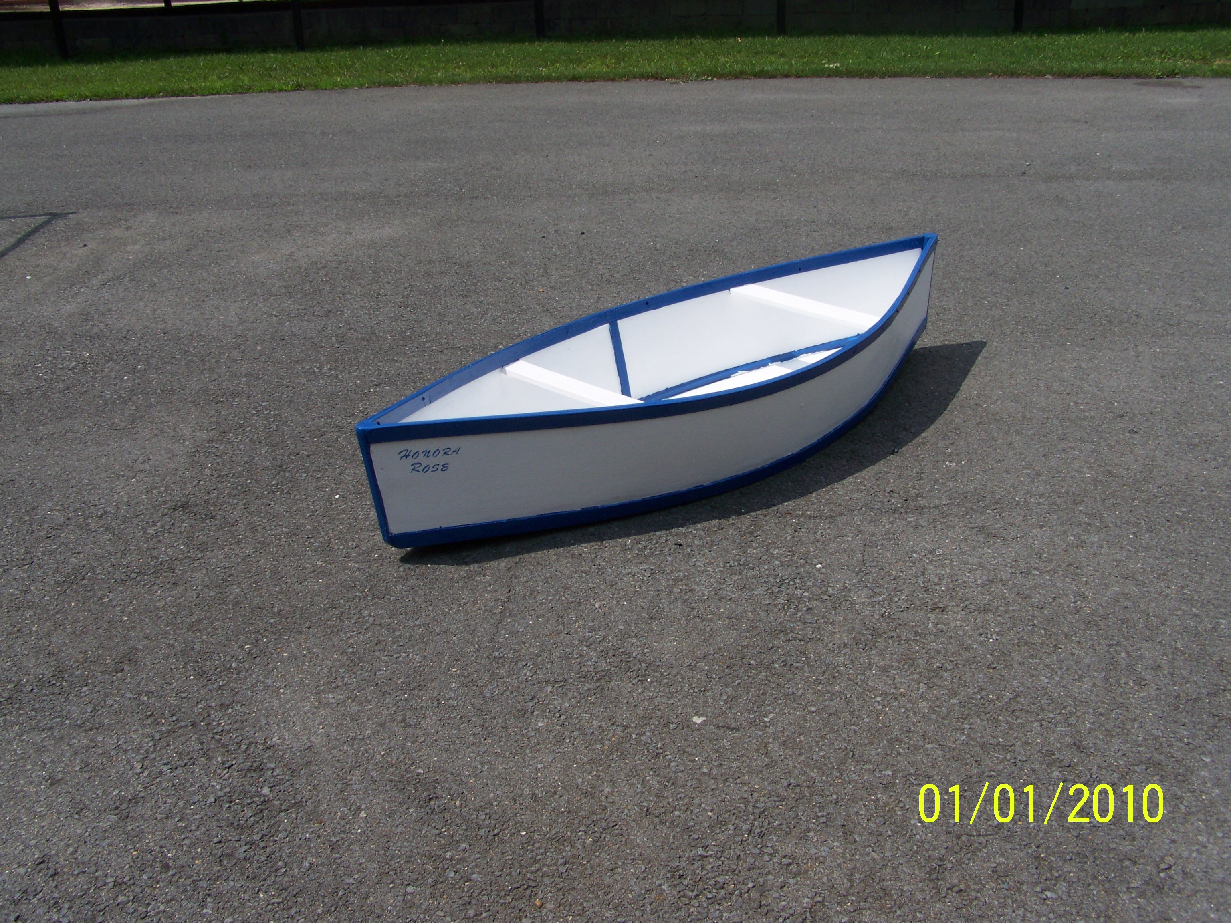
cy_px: 462
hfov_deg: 49.0
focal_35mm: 38
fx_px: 1351
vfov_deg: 37.7
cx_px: 616
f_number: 5.6
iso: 64
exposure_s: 1/500
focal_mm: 6.3
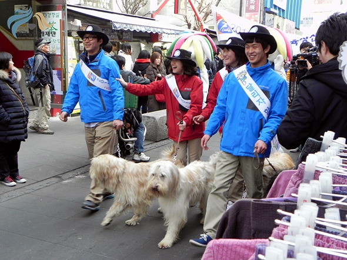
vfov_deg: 35.2
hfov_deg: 45.8
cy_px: 130
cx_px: 174
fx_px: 411
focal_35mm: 41
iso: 160
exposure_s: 1/94.3
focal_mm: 7.3
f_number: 3.5
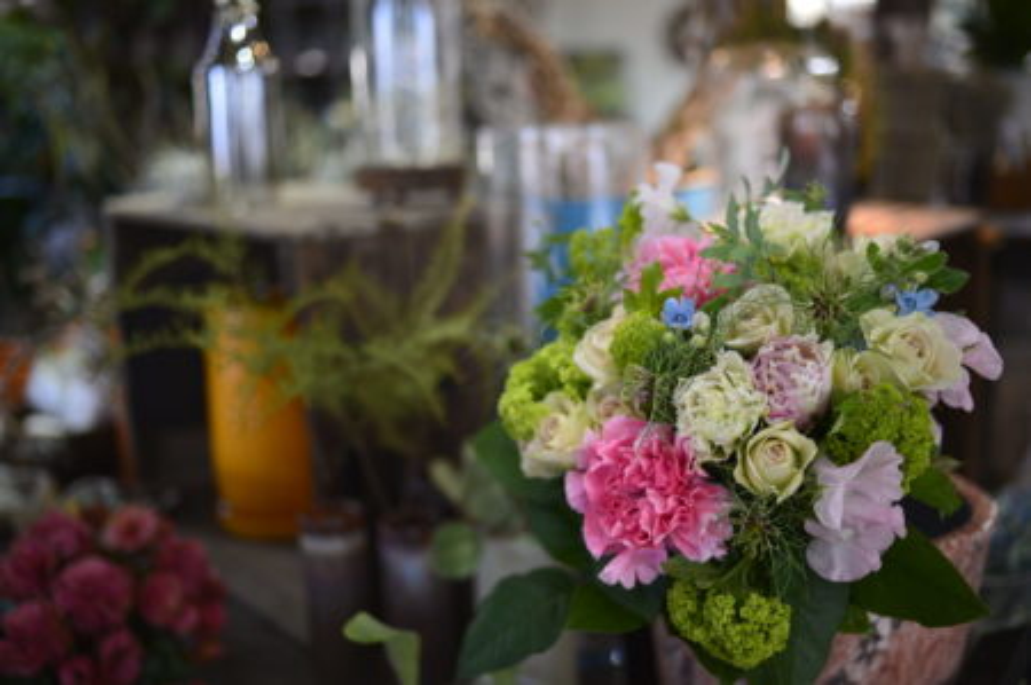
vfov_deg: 37.8
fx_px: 1001
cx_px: 516
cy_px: 342
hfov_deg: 54.5
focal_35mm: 35
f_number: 2
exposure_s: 1/80
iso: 250
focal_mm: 35
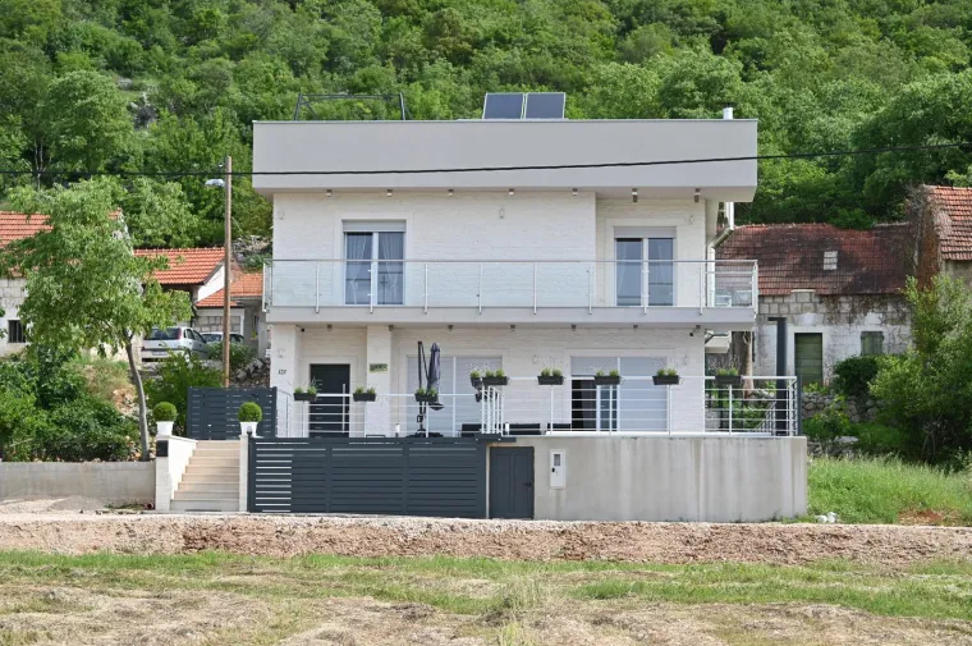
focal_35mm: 78
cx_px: 486
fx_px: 2104
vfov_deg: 17.5
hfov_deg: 26.0
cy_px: 323
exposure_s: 1/1000
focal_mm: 78
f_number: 4
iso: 100
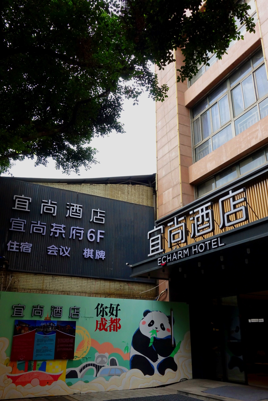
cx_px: 134
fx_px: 346
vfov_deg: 60.2
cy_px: 200
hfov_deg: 42.4
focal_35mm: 31
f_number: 7.1
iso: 400
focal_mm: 11.22
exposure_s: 1/250
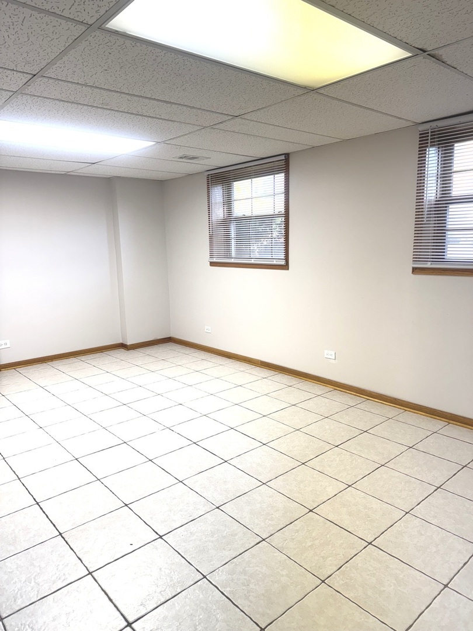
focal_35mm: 24
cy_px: 316
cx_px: 236
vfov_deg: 71.6
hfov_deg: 56.8
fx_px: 437
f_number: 1.78
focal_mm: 6.76
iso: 100
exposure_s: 1/129
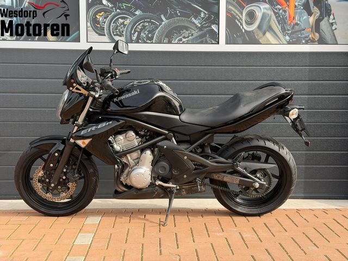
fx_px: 483
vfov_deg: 30.3
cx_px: 174
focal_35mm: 48
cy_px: 130
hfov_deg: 39.7
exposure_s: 1/1149
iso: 80
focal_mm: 6.76
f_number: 1.78
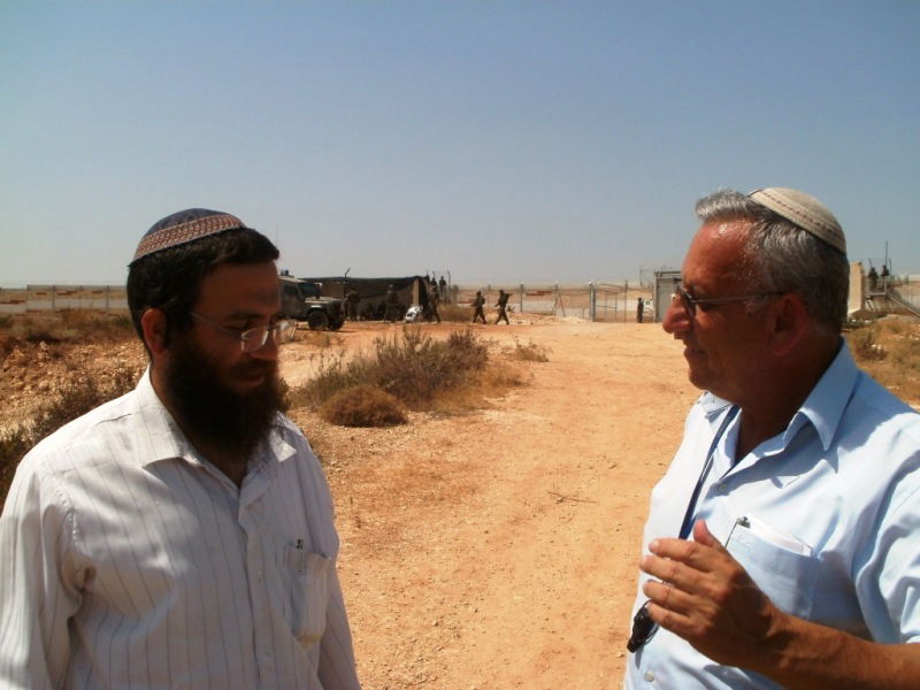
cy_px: 345
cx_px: 460
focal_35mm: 36
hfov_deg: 51.4
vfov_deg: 39.7
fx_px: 957
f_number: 5.6
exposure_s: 1/1250
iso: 100
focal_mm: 6.3
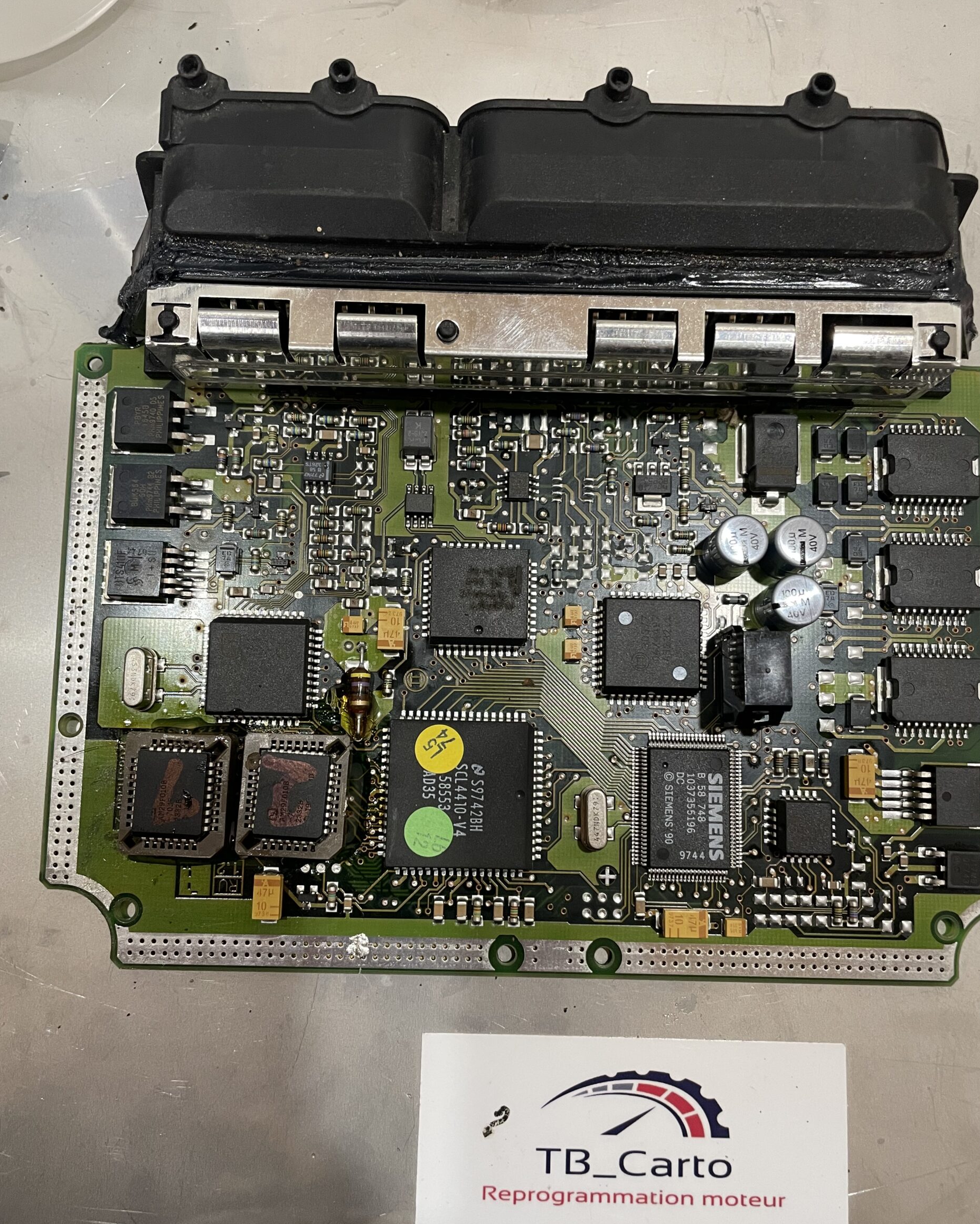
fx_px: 1015
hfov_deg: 51.5
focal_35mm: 28
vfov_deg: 62.2
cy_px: 638
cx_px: 506
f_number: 1.6
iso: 160
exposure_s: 1/50
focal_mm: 4.2
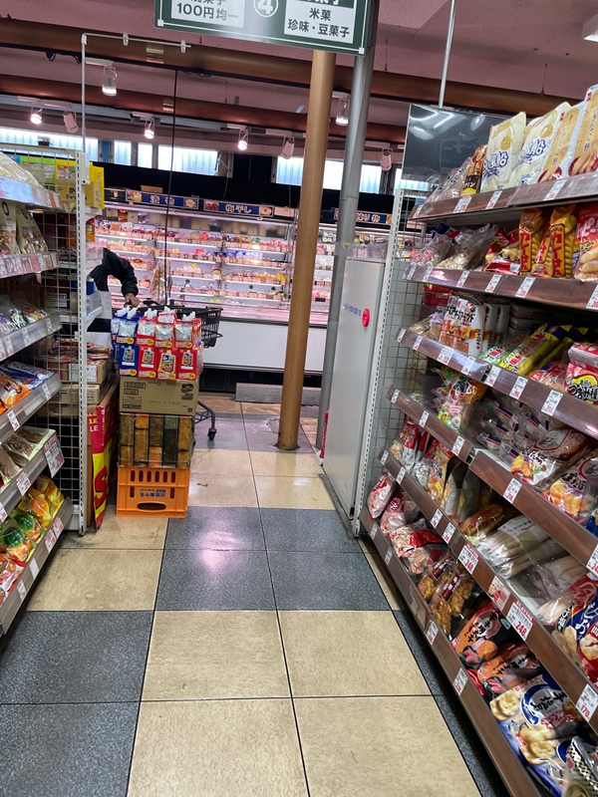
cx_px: 299
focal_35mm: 26
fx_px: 599
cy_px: 398
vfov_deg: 67.3
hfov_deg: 53.1
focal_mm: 4.2
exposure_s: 1/120
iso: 80
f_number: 1.6
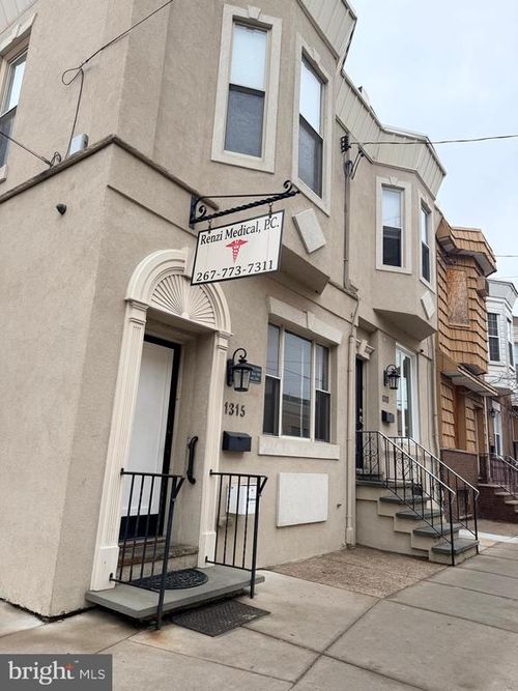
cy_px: 346
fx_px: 479
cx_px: 259
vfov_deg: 71.6
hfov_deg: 56.8
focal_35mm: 24
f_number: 1.78
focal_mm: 6.76
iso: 100
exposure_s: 1/1493
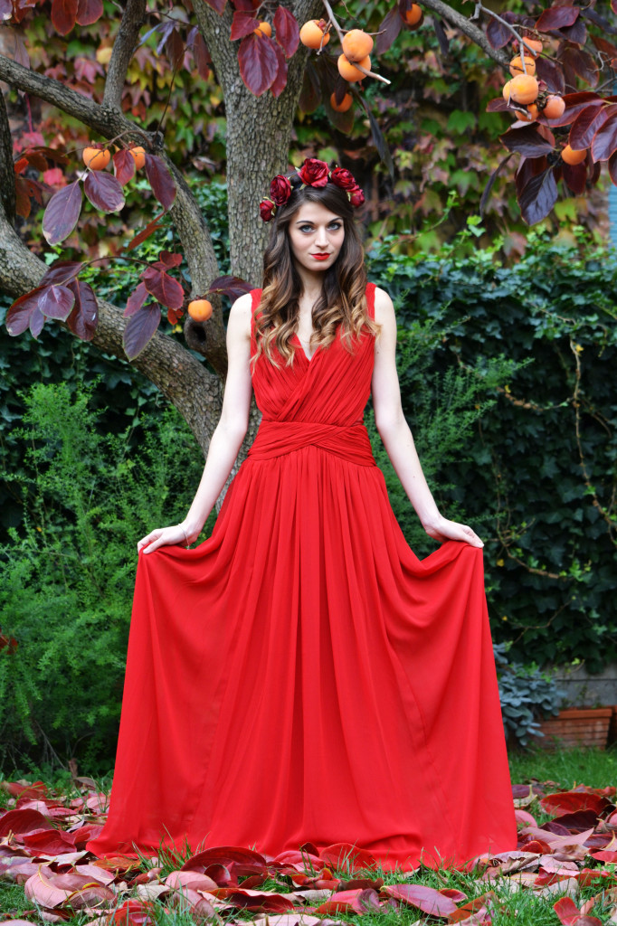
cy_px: 463
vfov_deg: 18.9
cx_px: 308
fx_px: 2778
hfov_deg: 12.7
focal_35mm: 108
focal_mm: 72
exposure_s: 1/125
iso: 280
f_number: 5.6
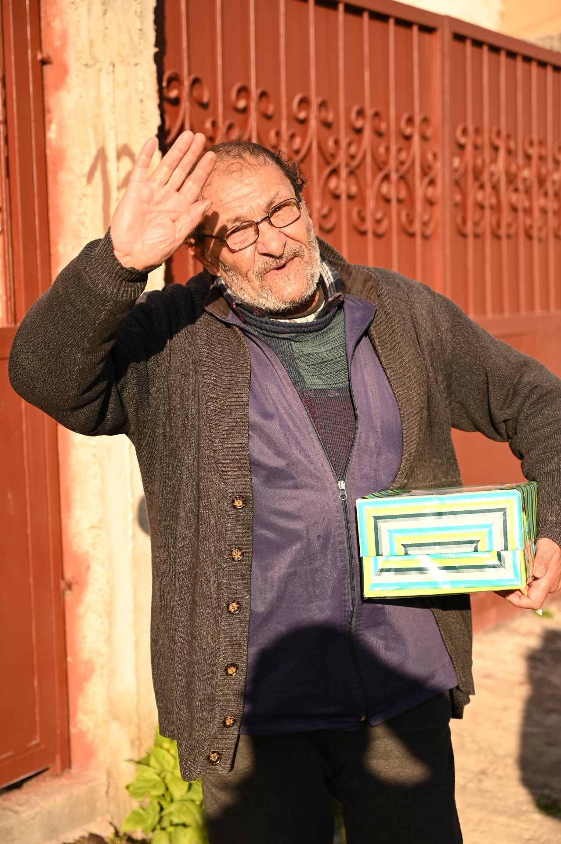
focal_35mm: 59
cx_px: 280
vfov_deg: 34.0
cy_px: 422
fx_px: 1381
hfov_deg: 23.0
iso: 125
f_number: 4
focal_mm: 59
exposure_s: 1/800
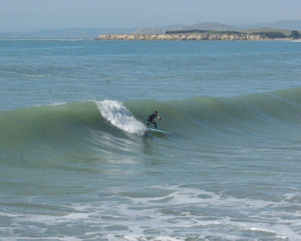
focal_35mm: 128
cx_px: 165
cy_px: 121
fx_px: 1137
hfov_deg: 15.1
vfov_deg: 12.1
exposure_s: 1/2500
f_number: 16
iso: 1600
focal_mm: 75
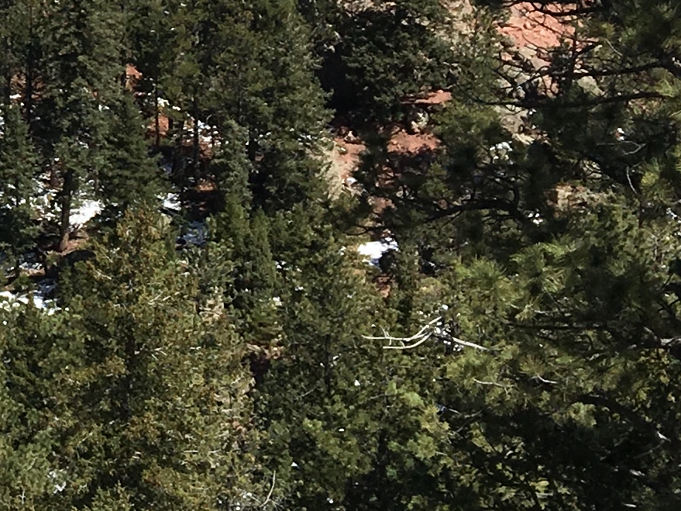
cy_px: -141
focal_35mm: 133
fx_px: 2616
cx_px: -536
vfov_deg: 10.9
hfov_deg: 13.4
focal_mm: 4.15
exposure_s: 1/2262
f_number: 2.2
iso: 25
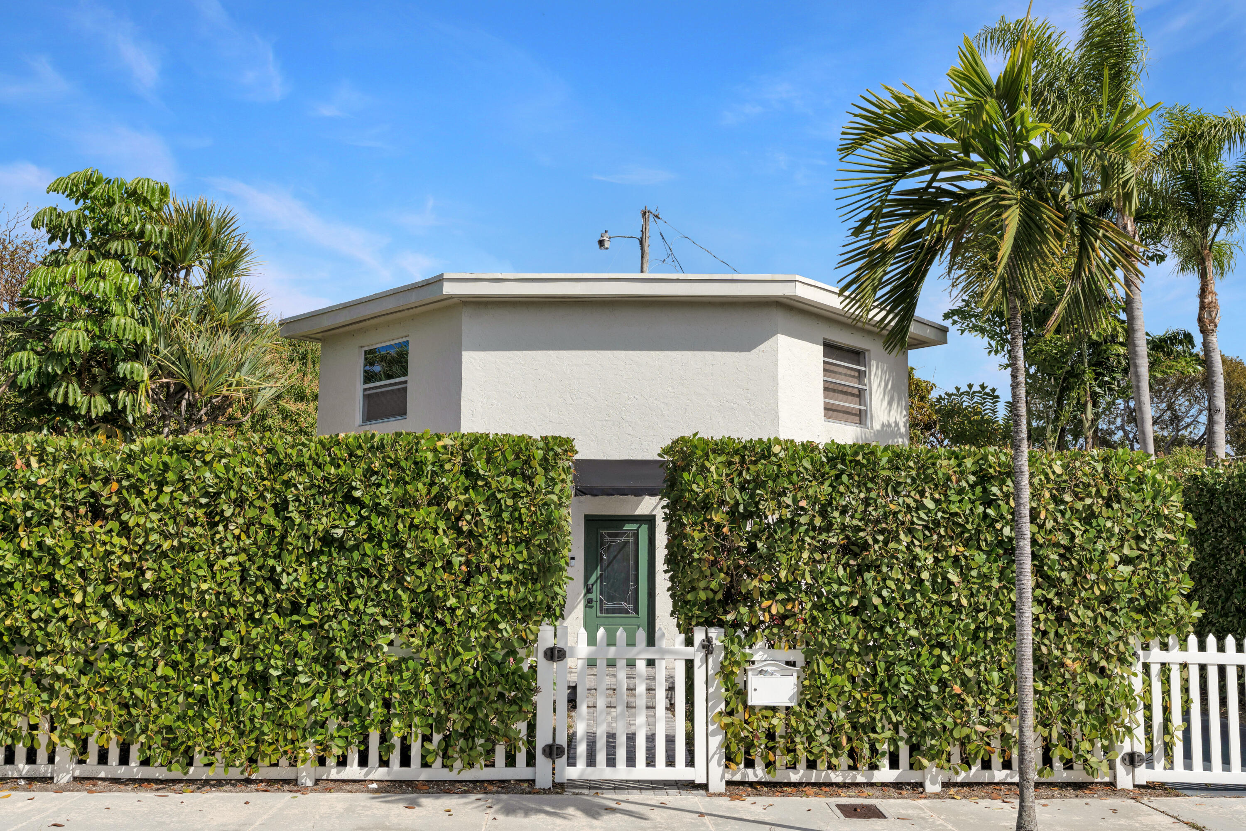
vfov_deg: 37.9
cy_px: 416
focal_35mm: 35
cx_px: 623
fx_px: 1211
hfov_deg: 54.4
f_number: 8
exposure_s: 1/800
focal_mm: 35
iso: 100
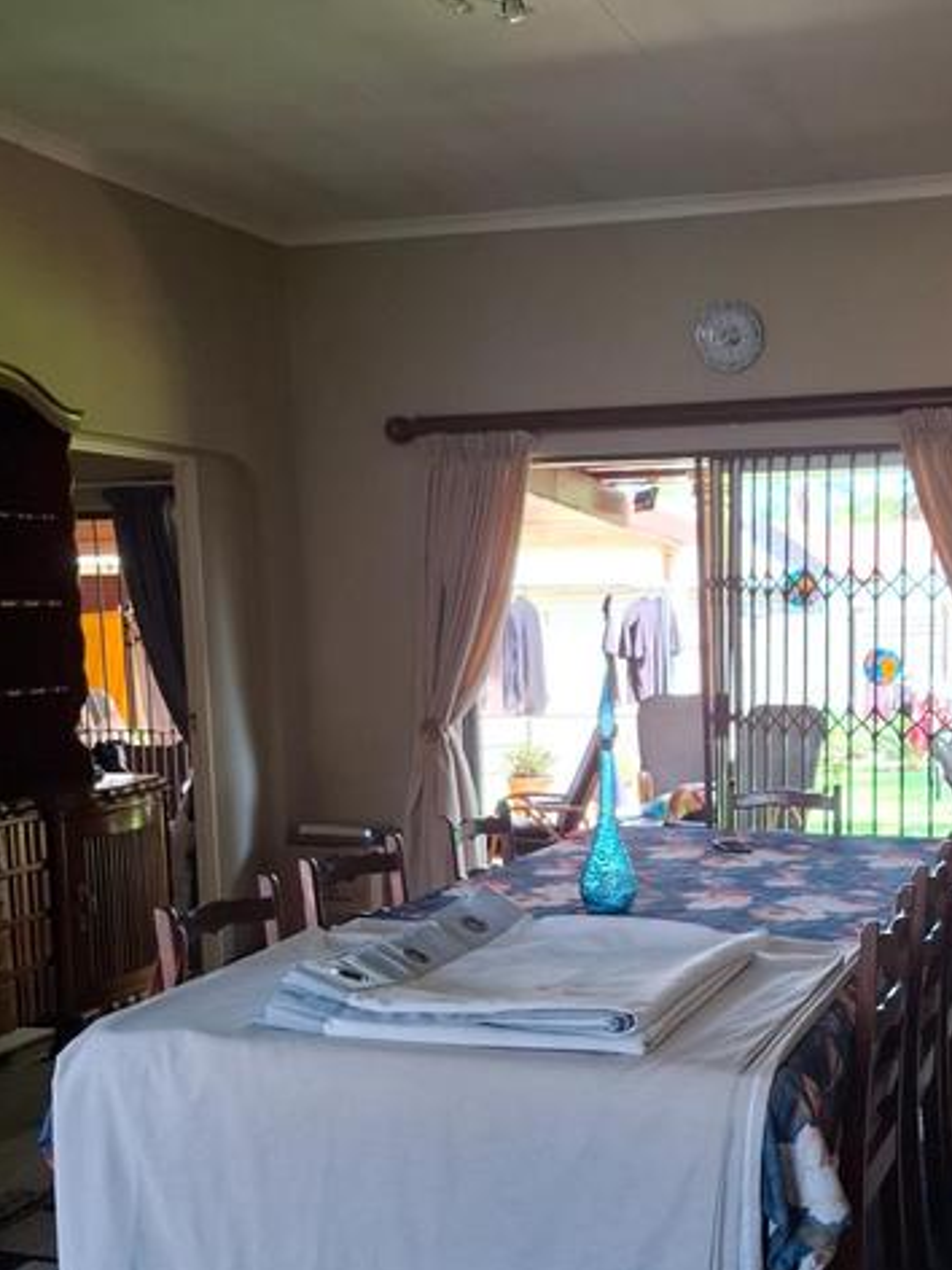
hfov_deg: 35.8
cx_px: 737
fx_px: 1430
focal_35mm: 39
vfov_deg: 47.5
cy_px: 772
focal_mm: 5.54
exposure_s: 1/100
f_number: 1.8
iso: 250
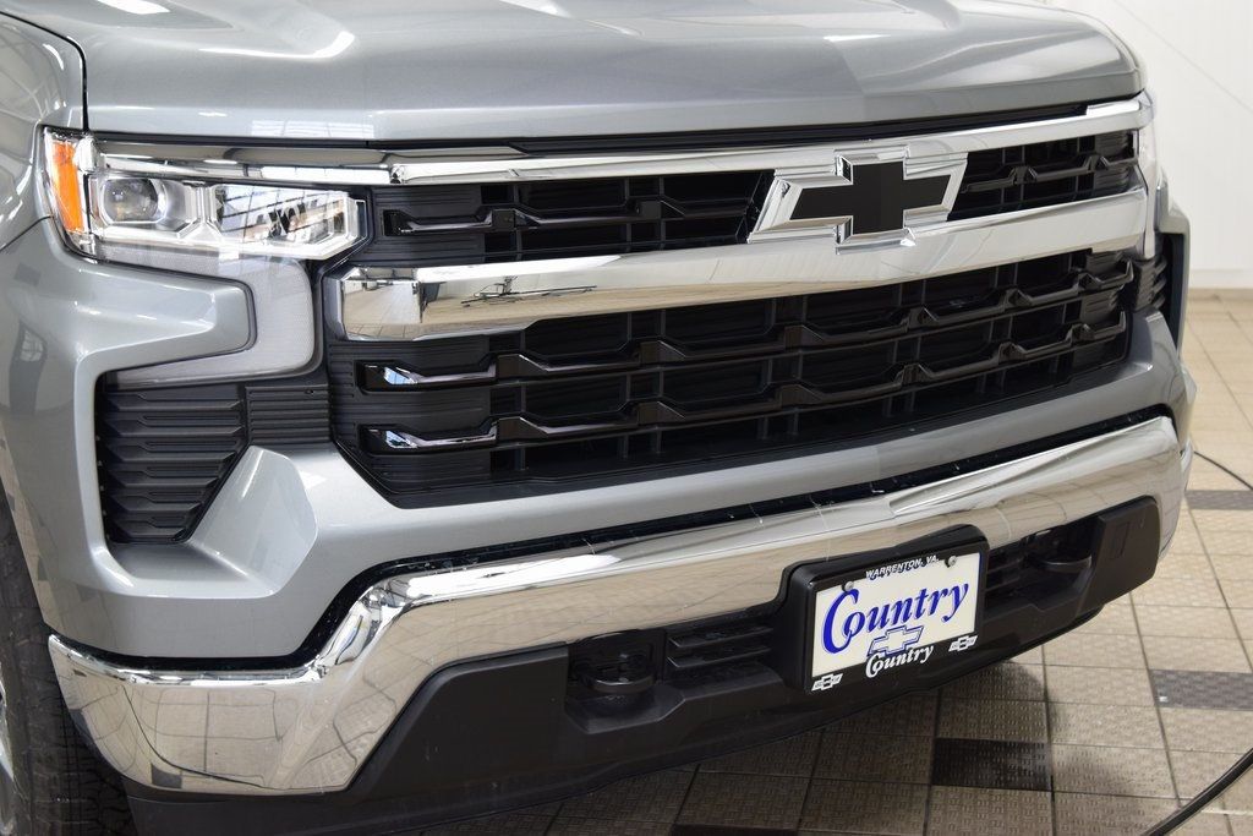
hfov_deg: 41.1
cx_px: 626
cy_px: 418
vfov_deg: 28.1
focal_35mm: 48
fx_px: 1671
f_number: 6.3
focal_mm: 32
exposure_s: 1/15
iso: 560
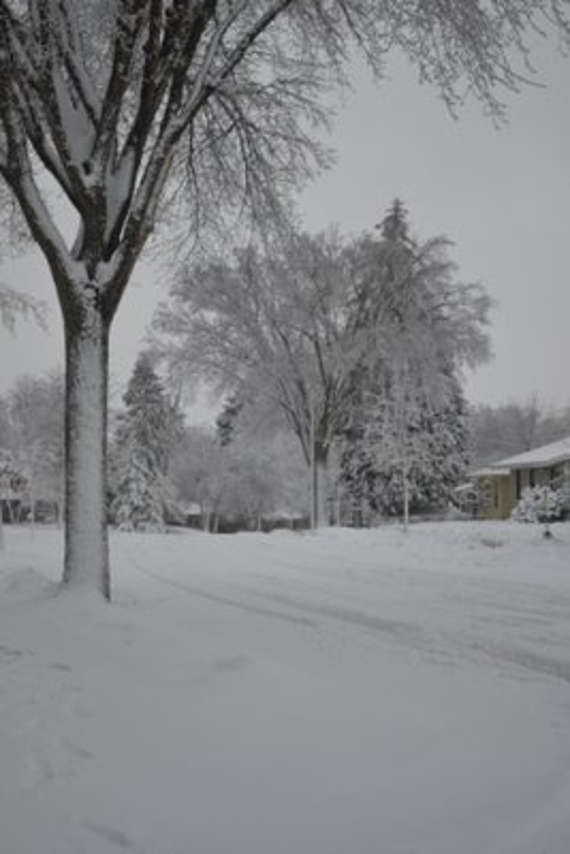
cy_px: 427
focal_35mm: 66
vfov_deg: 30.5
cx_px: 285
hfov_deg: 20.6
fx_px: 1566
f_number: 5.6
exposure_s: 1/125
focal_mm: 44
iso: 320
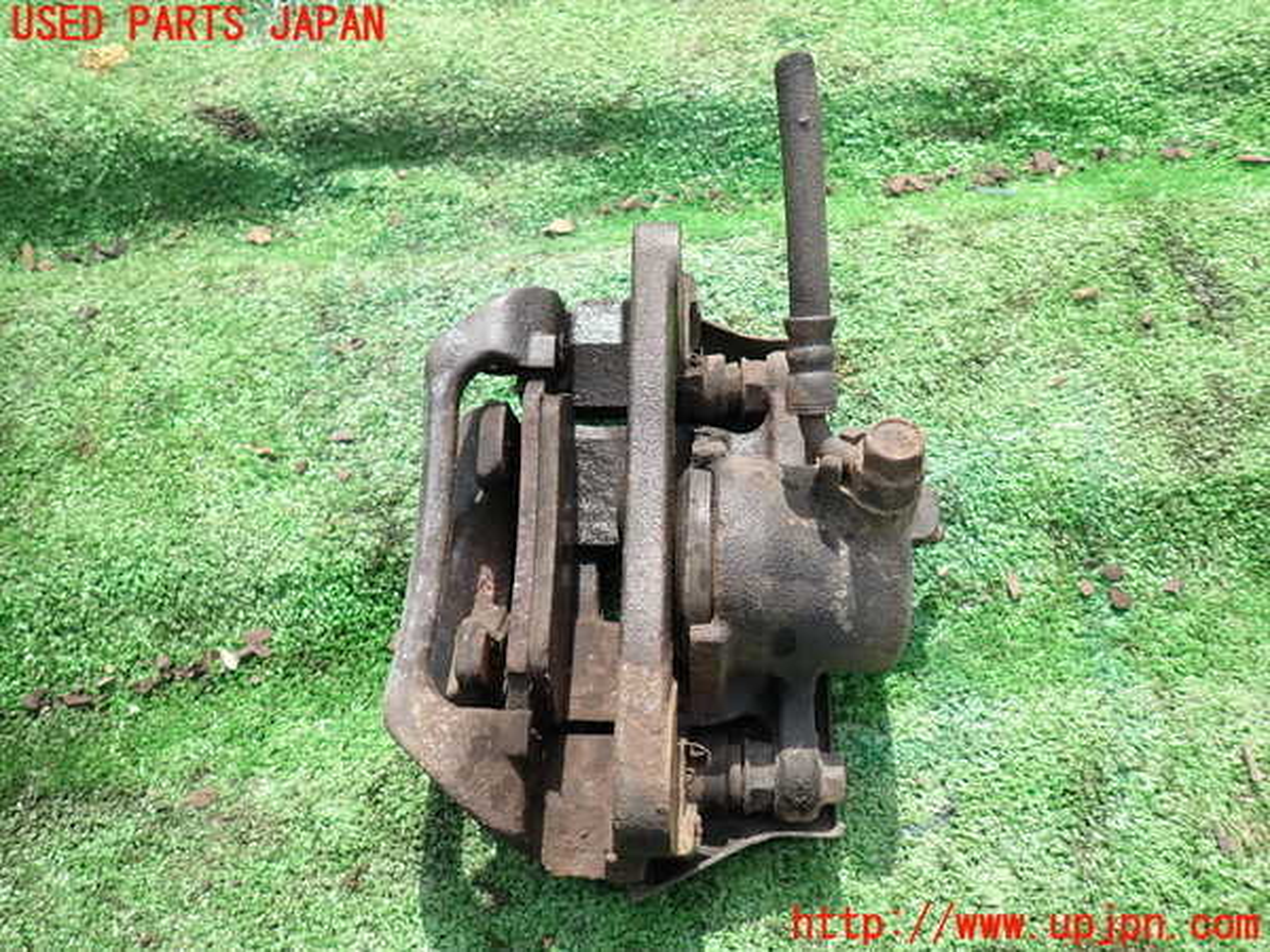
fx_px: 917
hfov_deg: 69.4
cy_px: 476
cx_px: 635
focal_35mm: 25
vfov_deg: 54.9
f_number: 5.6
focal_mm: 4.5
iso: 100
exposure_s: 1/125
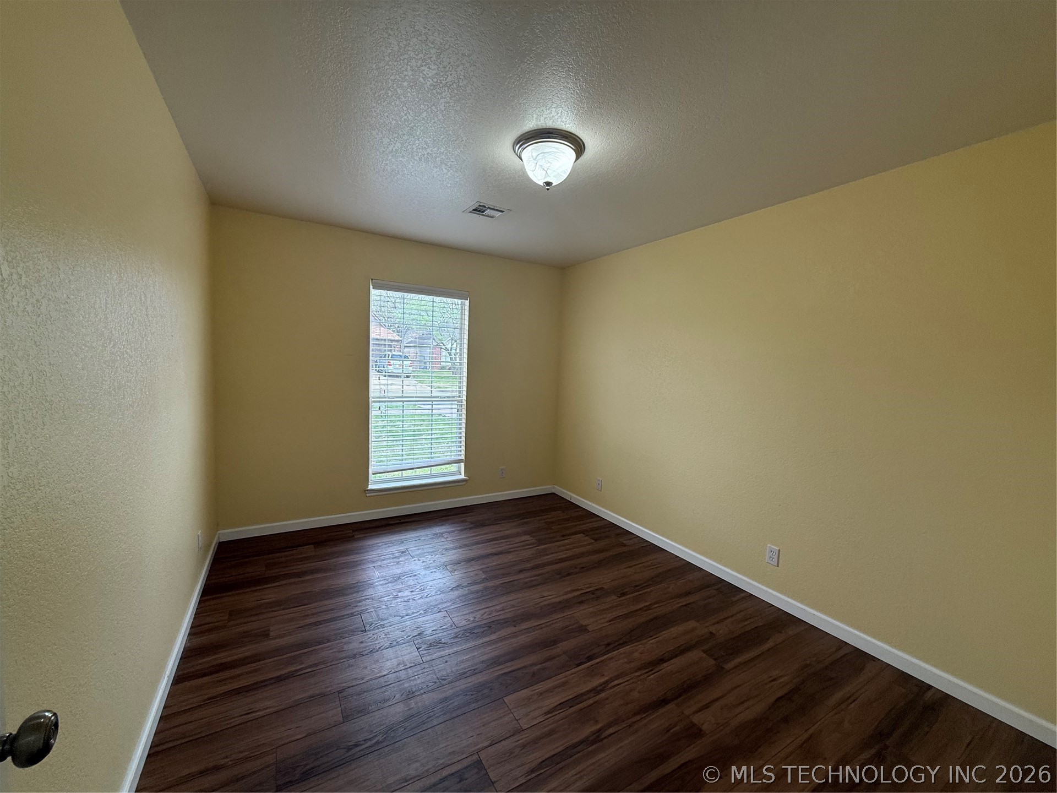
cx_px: 528
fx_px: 427
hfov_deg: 102.1
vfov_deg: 85.7
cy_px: 396
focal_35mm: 14
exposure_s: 1/120
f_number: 2.2
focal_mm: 2.22
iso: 125
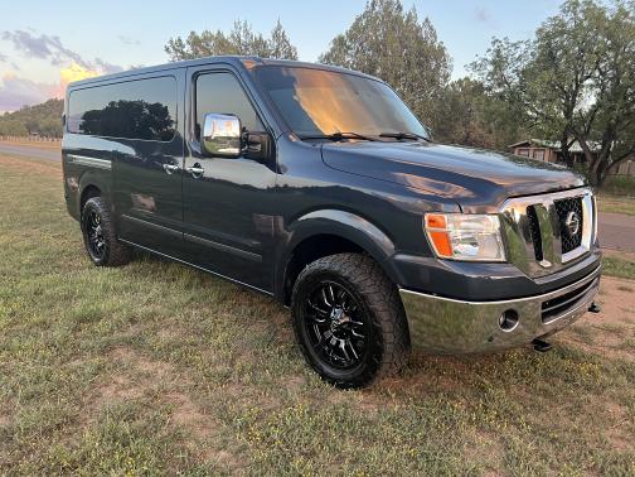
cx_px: 318
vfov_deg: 53.1
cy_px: 238
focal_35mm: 26
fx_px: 477
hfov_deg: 67.3
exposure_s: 1/92
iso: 125
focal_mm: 5.7
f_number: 1.5
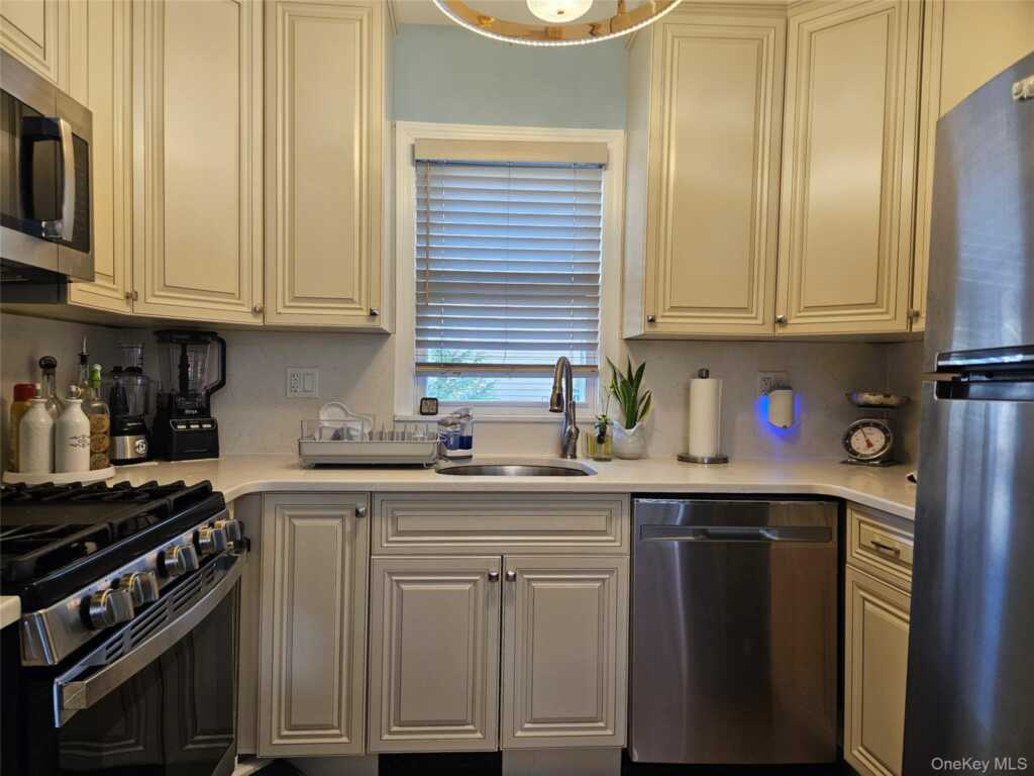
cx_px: 517
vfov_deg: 58.9
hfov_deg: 73.9
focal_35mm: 23
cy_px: 388
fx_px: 687
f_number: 1.8
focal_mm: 5.4
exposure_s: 1/120
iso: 160
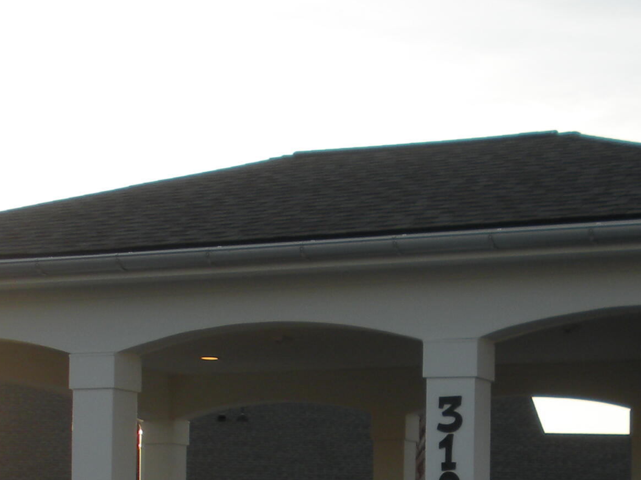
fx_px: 1666
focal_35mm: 90
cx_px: 447
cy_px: 488
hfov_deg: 21.7
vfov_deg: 16.1
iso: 64
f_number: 3.5
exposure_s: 1/234
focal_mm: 6.3
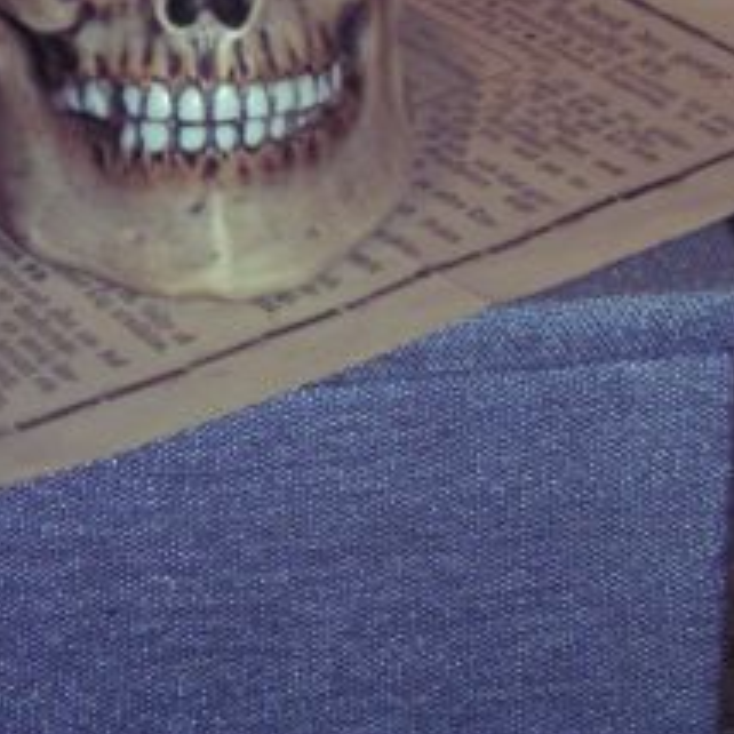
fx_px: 2375
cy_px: -31
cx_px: 137
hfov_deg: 17.4
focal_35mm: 99
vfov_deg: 17.1
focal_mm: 5.3
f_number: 6.7
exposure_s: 1/45
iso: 200
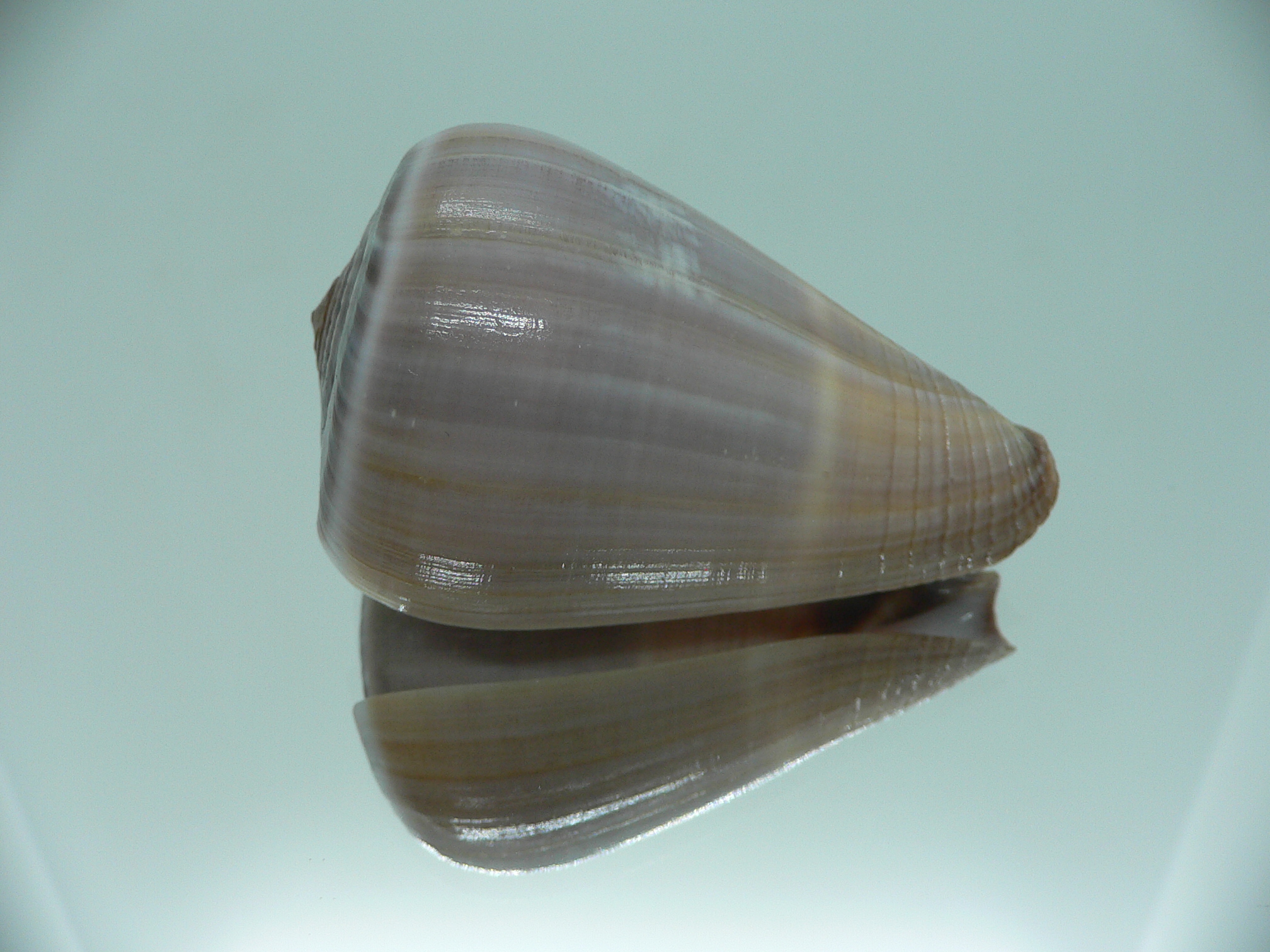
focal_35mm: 35
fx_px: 1284
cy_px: 476
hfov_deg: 52.6
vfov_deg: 40.7
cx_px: 635
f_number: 2.8
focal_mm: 4.6
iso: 80
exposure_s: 1/60
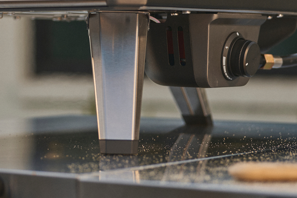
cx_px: -18
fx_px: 1435
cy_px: -75
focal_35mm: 174
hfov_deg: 11.7
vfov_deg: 7.8
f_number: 2
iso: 125
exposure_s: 1/640
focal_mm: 50
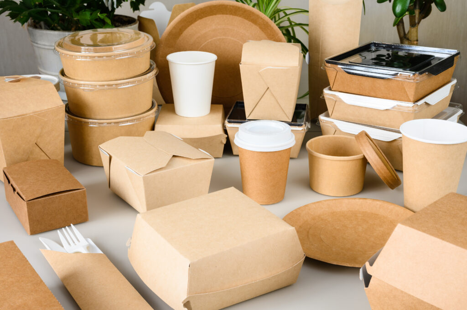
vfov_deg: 26.9
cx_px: 234
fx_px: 648
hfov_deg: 39.6
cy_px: 155
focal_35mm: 50
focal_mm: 50
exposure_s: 1/3.33
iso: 125
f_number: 11
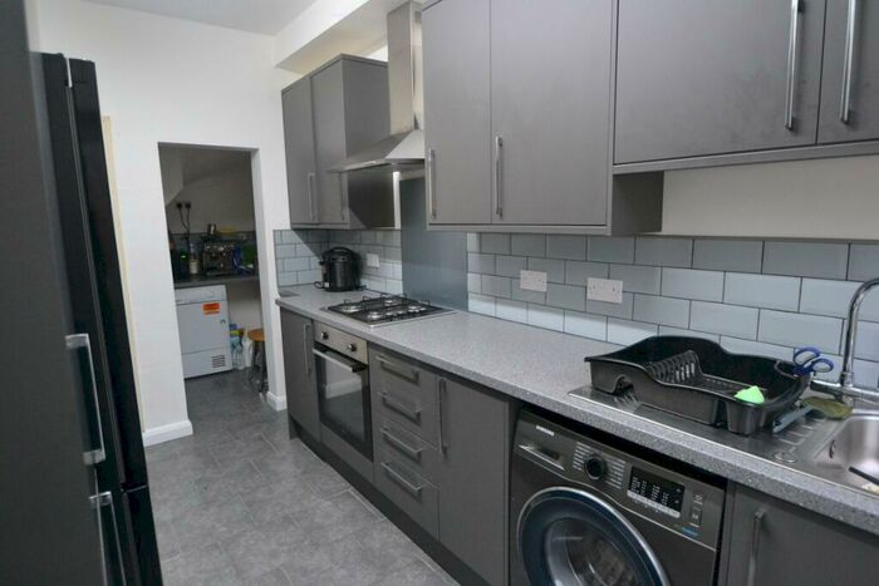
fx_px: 440
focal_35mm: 18
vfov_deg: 67.4
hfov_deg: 90.0
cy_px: 293
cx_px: 440
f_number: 3.8
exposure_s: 1/60
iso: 2200
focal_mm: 12
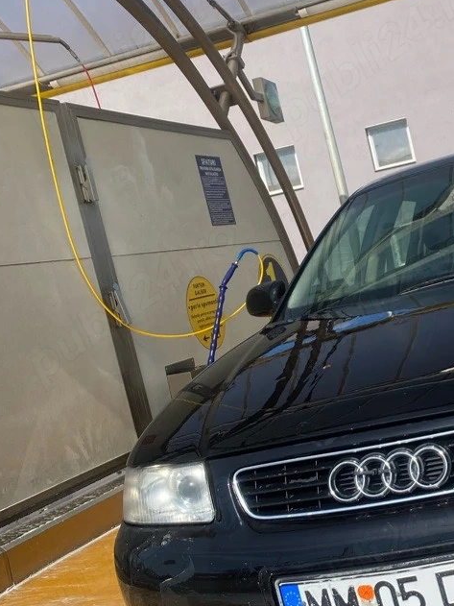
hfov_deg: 25.4
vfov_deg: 34.9
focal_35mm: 55
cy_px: 340
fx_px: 962
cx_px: 444
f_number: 1.8
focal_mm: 4.25
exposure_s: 1/2410
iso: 32
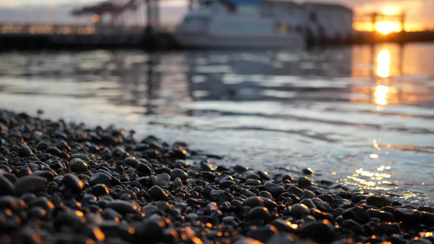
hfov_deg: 47.2
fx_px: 495
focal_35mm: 43
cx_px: 183
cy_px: 115
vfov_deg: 27.7
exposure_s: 1/1000
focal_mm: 35
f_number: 1.4
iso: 100
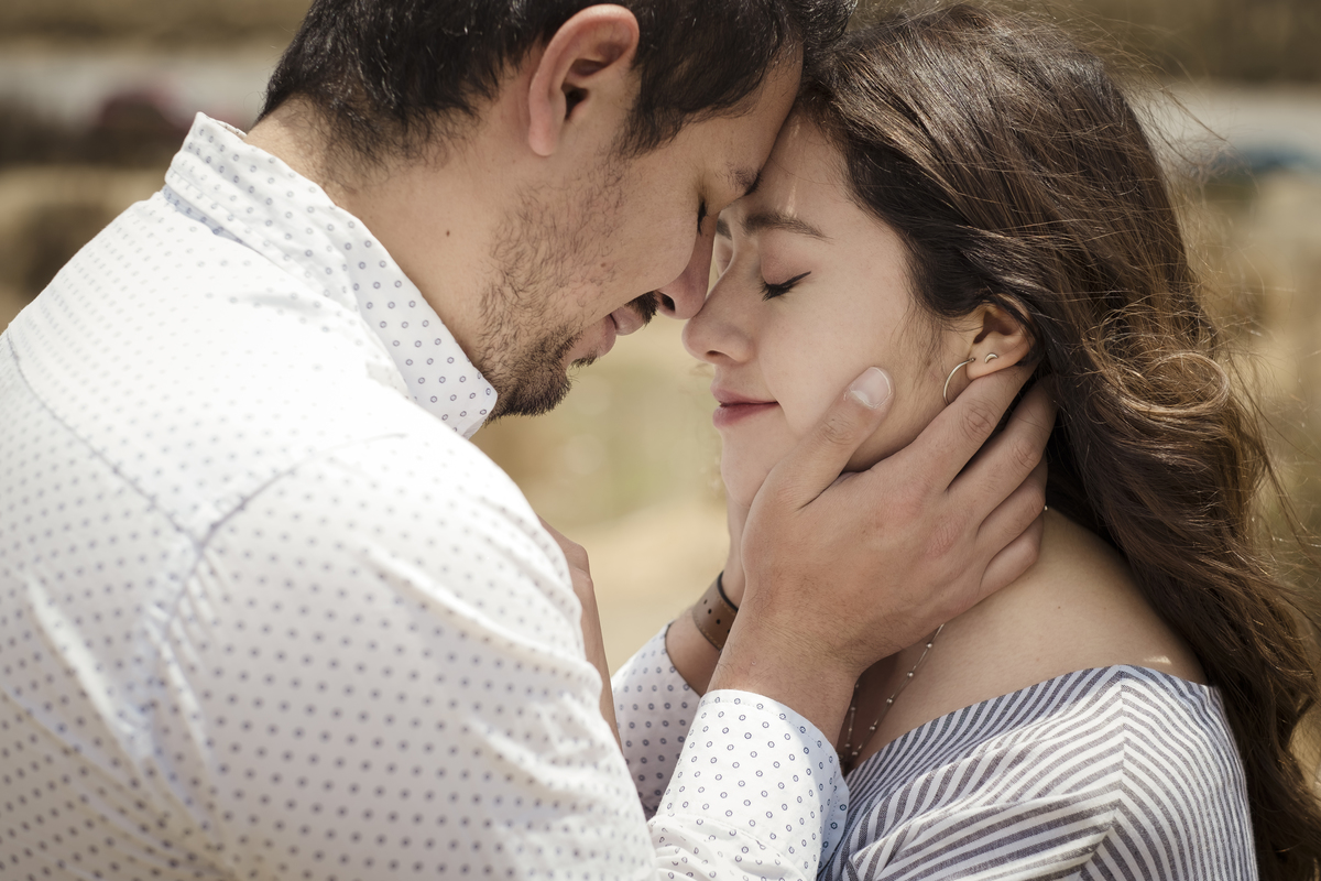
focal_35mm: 84
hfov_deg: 24.2
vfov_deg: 16.3
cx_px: 660
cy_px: 440
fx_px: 3082
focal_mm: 56
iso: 100
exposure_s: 1/1250
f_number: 3.2
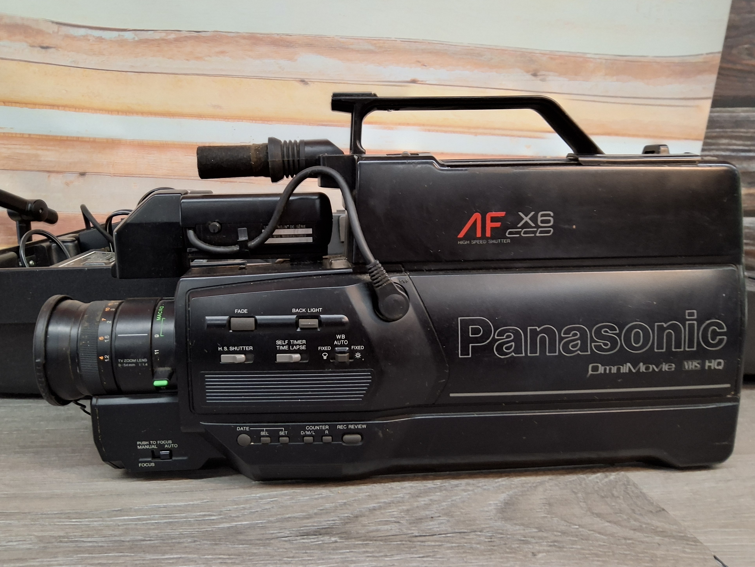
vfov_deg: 54.9
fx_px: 545
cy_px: 284
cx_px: 378
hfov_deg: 69.4
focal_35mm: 25
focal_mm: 3.08
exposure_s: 1/40
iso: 200
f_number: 2
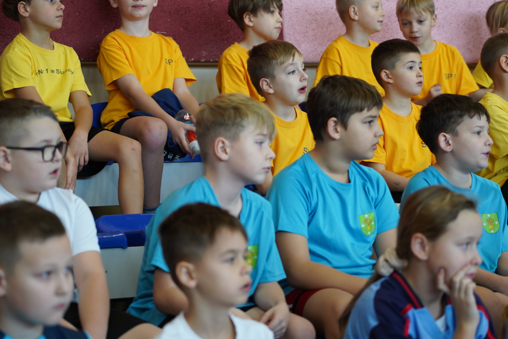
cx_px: 268
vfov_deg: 11.1
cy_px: 155
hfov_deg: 16.5
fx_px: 1750
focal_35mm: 124
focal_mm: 105
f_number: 4
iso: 1250
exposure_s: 1/100
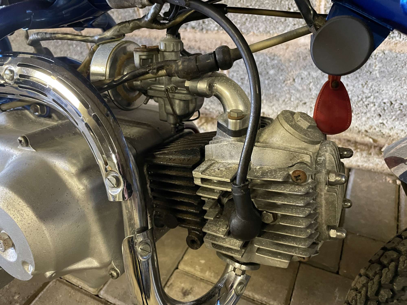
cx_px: 204
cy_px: 152
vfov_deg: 53.1
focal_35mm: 26
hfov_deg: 67.3
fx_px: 306
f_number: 1.6
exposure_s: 1/25
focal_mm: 4.2
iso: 500
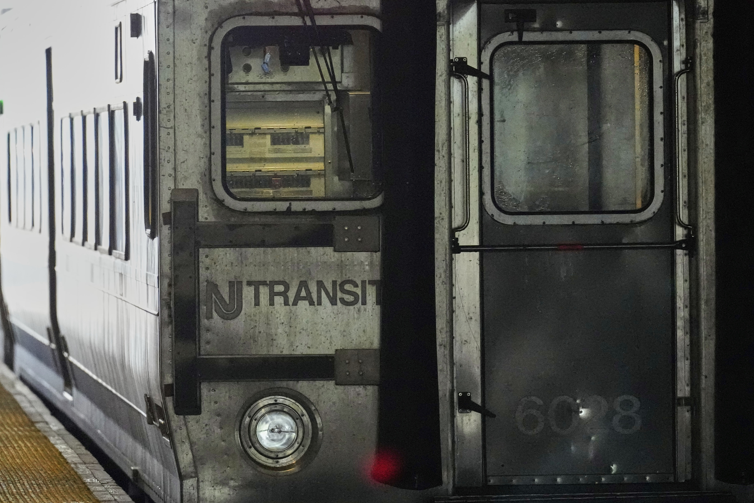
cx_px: 371
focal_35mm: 359
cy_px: 207
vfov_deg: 3.8
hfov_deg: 5.7
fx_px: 7519
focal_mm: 200
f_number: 2.8
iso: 12800
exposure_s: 1/2000
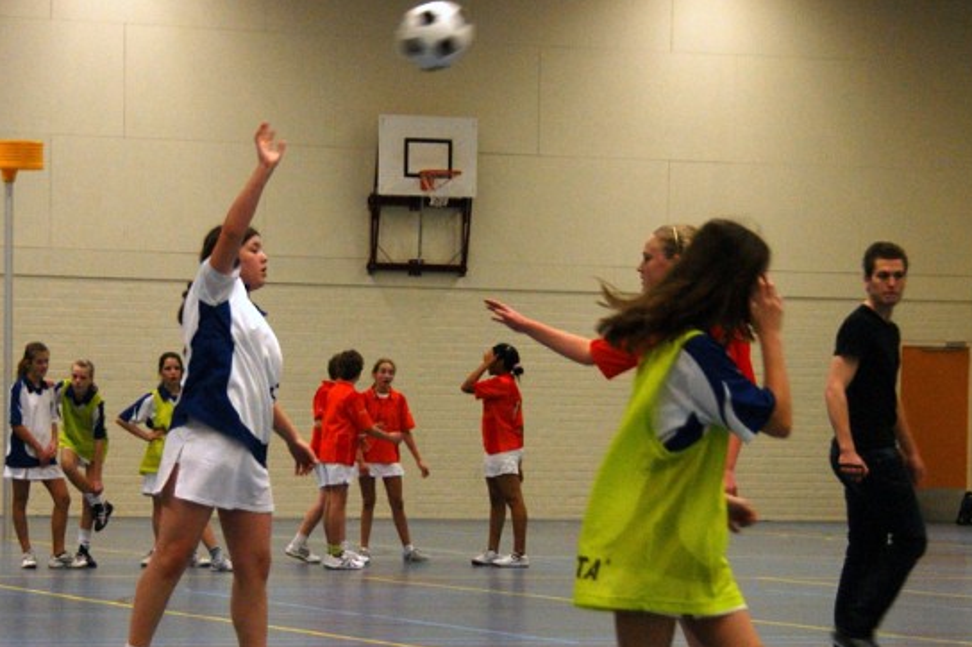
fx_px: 3231
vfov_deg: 11.4
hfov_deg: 17.1
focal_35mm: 120
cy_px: 437
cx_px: 556
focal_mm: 55
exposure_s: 1/100
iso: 800
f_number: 5
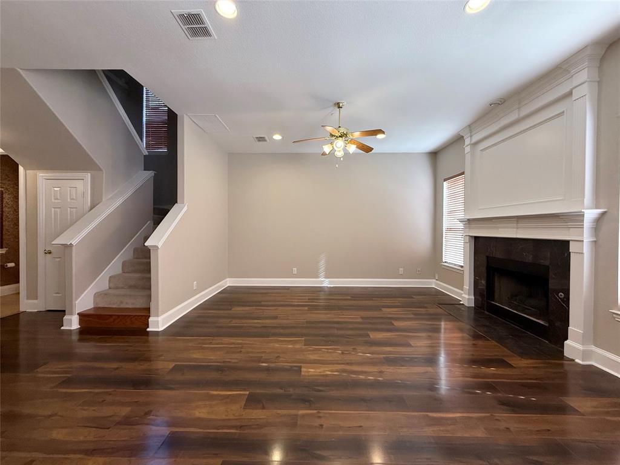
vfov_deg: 85.7
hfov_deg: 102.1
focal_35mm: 14
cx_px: 310
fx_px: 251
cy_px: 232
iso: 125
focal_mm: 2.22
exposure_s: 1/120
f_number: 2.2
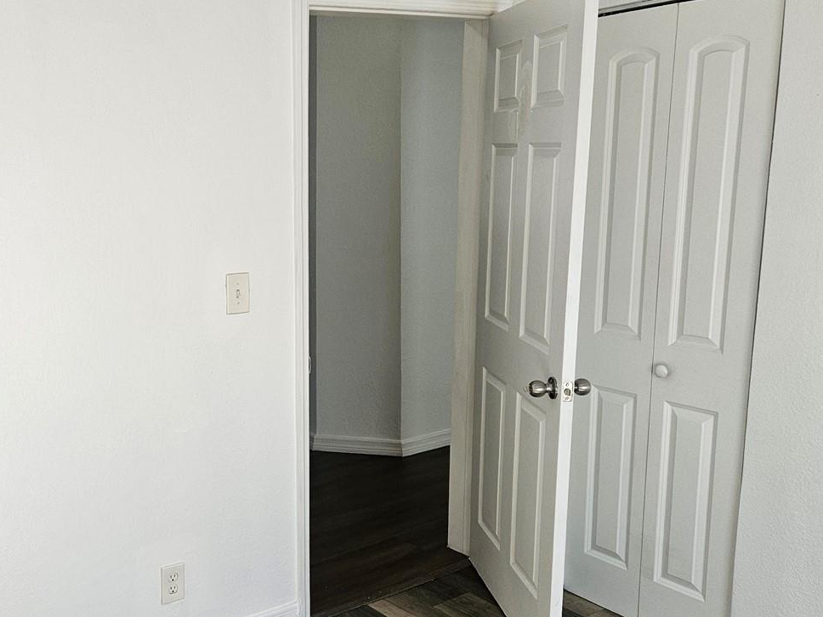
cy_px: 346
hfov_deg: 47.5
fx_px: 903
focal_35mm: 38
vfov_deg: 37.7
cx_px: 226
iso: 100
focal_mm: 5.4
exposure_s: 1/359
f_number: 1.8
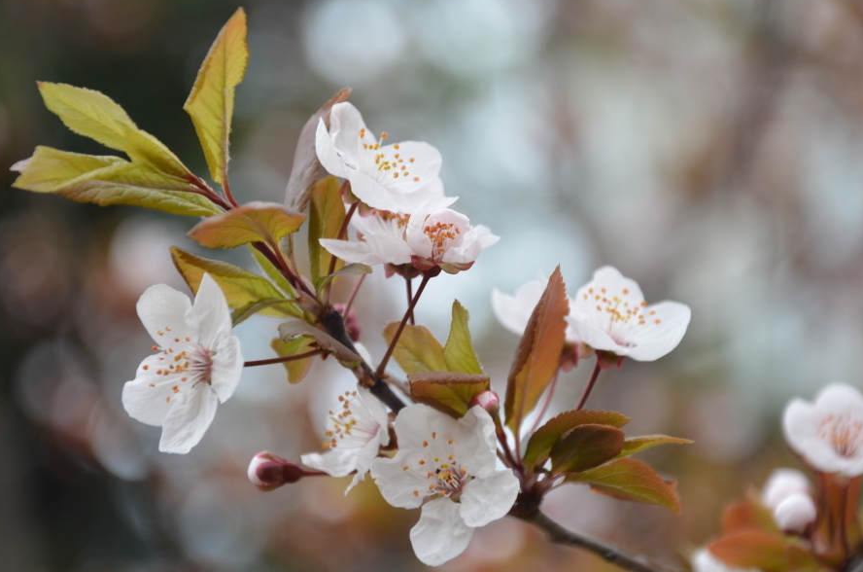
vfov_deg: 7.5
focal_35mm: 182
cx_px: 431
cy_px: 287
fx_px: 4343
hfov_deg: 11.3
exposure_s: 1/400
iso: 560
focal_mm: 105
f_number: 5.6
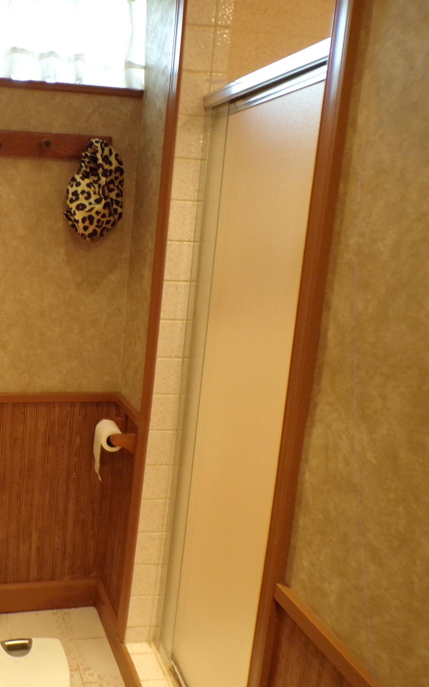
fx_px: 636
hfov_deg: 35.2
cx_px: 47
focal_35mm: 34
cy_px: 344
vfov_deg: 56.7
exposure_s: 1/25
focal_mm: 4.3
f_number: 3
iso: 200
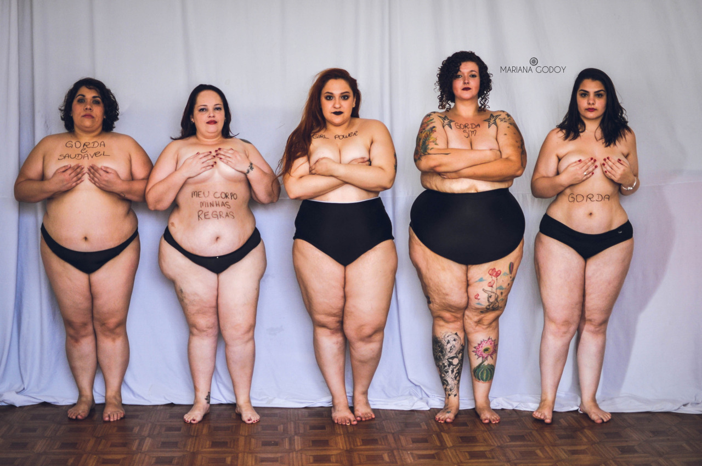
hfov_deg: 37.9
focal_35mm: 52
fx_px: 1022
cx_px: 351
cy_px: 233
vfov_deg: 25.7
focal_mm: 35
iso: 250
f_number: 10
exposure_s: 1/320
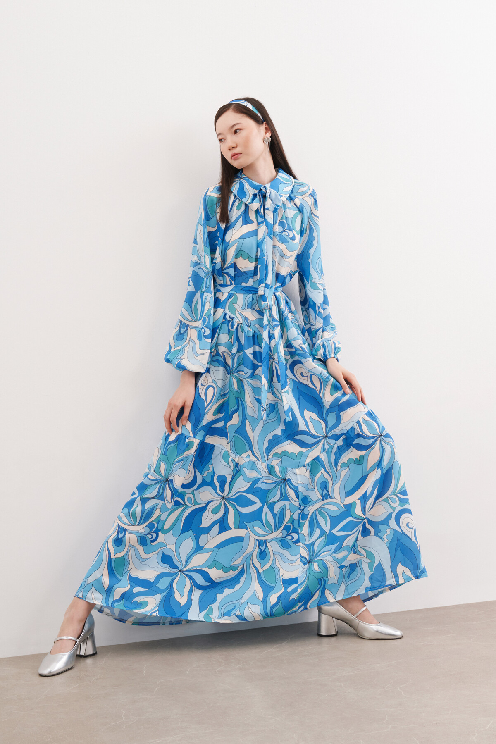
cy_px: 372
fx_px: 765
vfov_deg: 51.9
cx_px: 248
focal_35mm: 37
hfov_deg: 35.9
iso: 400
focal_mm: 37
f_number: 11
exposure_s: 1/160
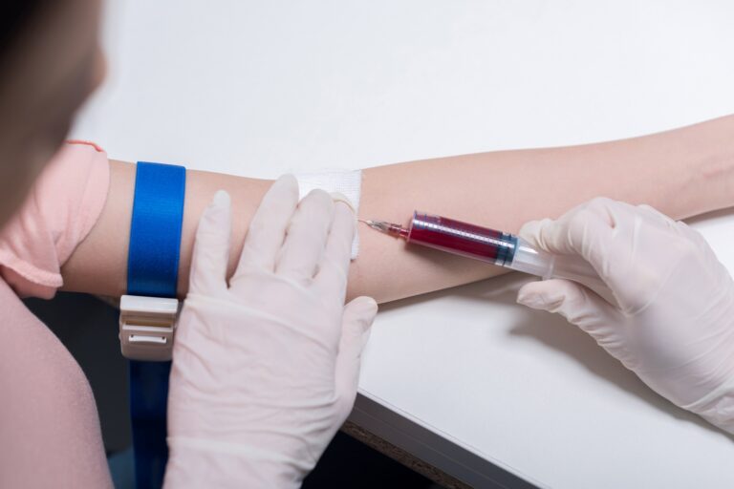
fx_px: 1019
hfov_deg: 39.6
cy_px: 244
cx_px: 367
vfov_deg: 27.0
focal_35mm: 50
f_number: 3.5
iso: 64
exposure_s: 1/200
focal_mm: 50
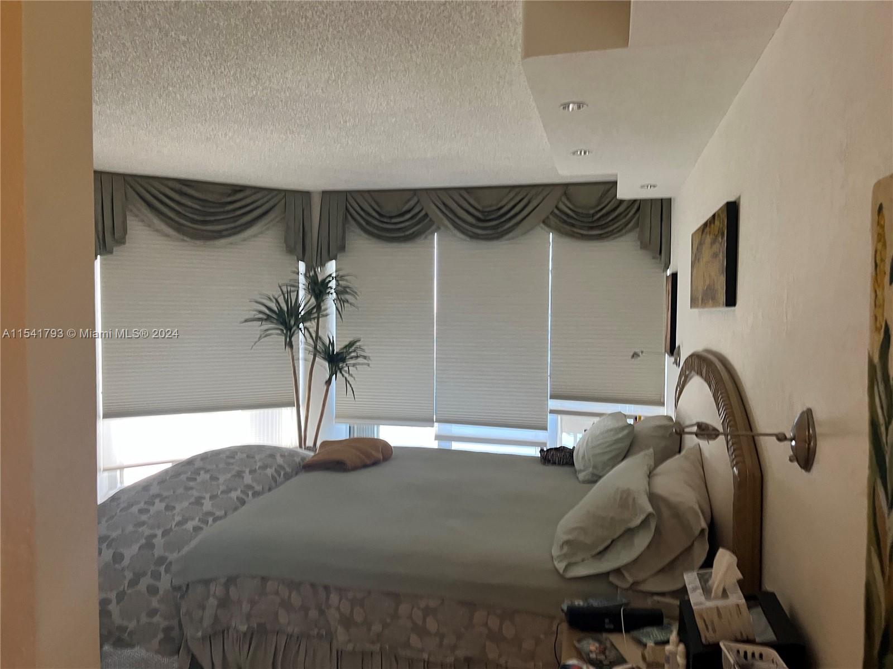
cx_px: 446
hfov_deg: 67.3
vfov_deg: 53.1
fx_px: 671
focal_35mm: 26
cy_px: 334
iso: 250
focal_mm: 5.1
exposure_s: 1/60
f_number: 1.6
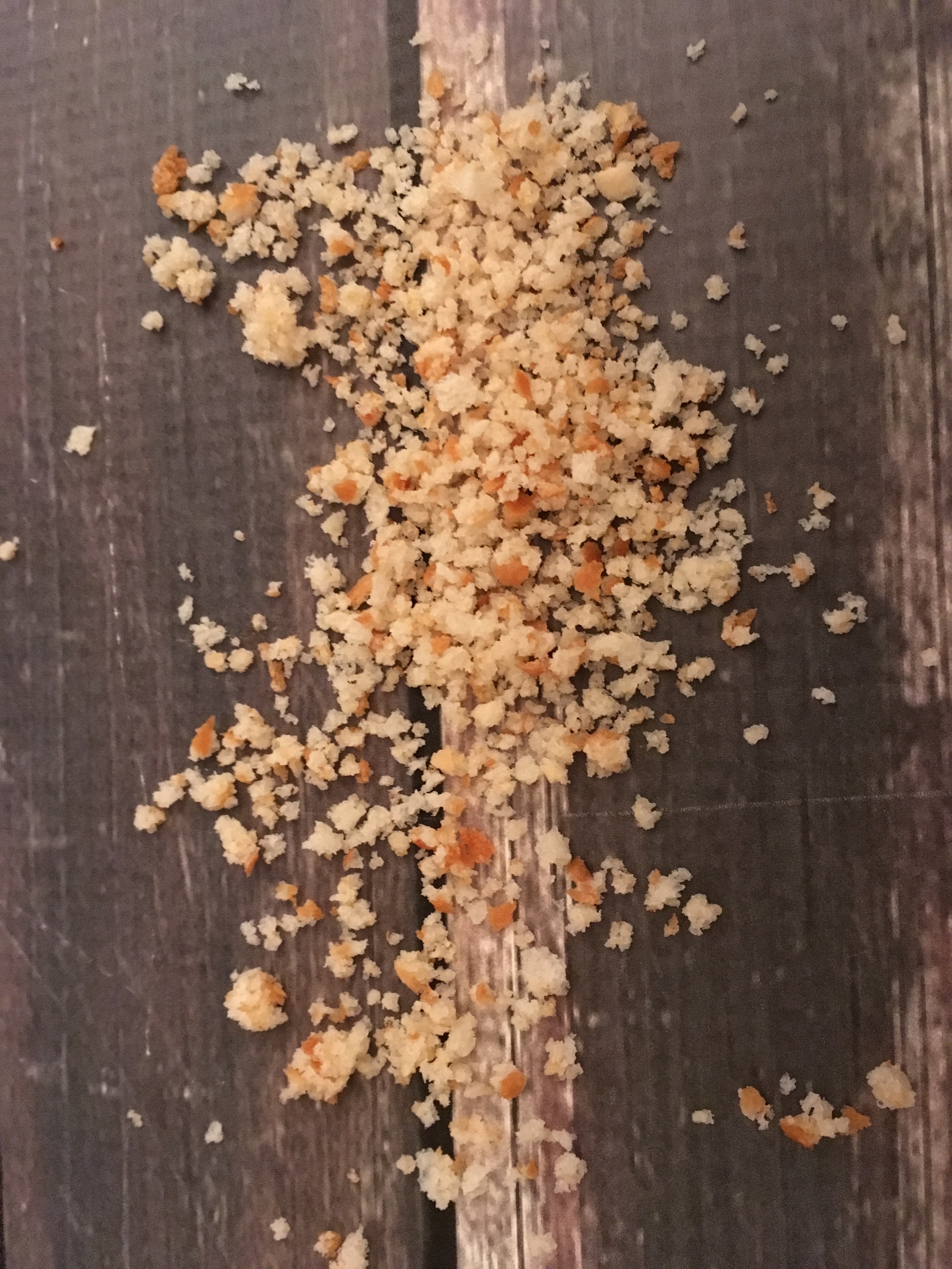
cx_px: 476
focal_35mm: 29
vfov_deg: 61.7
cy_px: 634
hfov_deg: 48.2
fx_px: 1063
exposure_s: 1/15
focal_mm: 4.15
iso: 400
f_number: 2.2
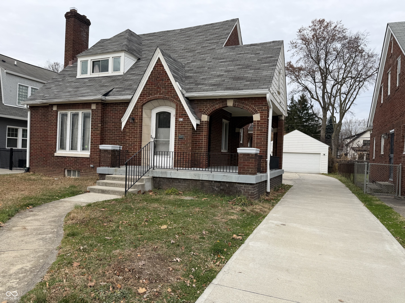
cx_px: 202
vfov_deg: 56.8
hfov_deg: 71.6
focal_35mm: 24
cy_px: 152
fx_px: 281
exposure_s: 1/1464
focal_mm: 6.76
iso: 80
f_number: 1.78
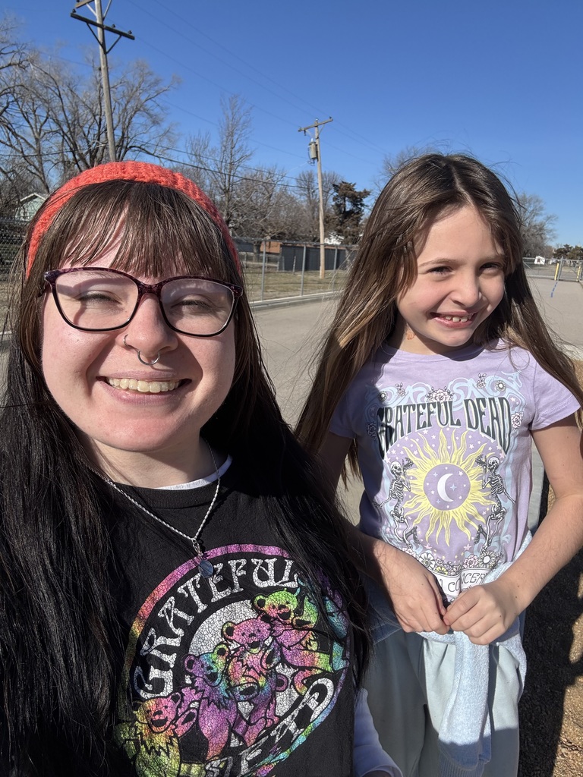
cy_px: 388
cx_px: 292
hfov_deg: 58.9
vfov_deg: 73.9
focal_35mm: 23
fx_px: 516
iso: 25
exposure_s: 1/1923
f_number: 1.9
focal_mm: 2.69
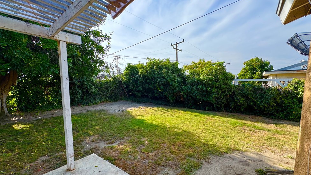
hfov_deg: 99.4
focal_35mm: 16
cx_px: 153
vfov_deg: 66.8
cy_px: 98
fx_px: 132
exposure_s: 1/556
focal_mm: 2.22
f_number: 2.2
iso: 40
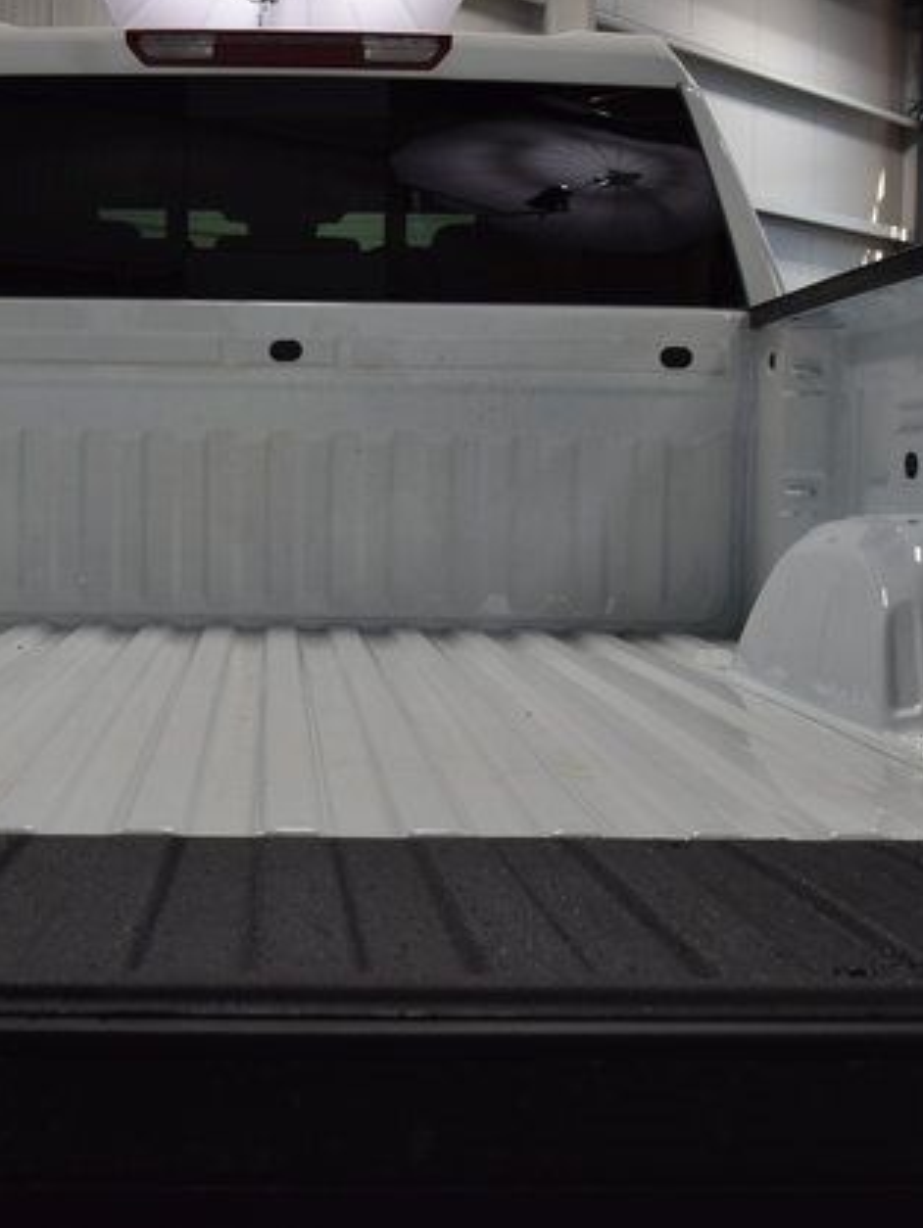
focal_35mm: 53
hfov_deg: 27.4
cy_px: 607
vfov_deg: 36.2
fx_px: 1882
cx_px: 300
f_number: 8
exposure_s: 1/60
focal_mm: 24
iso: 720
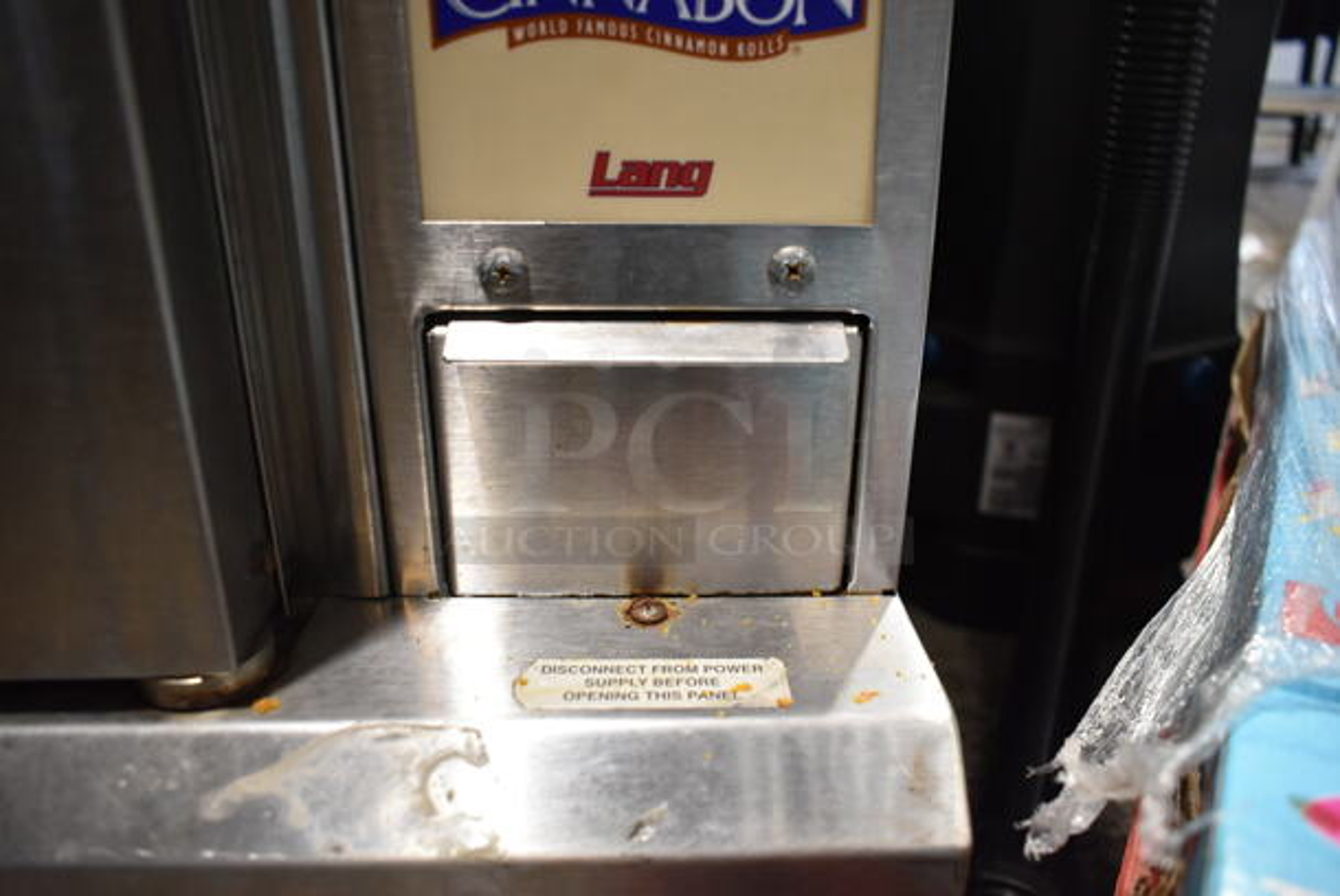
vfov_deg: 48.0
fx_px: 1006
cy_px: 448
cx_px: 670
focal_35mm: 27
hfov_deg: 67.3
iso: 900
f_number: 3.5
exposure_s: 1/30
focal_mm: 18
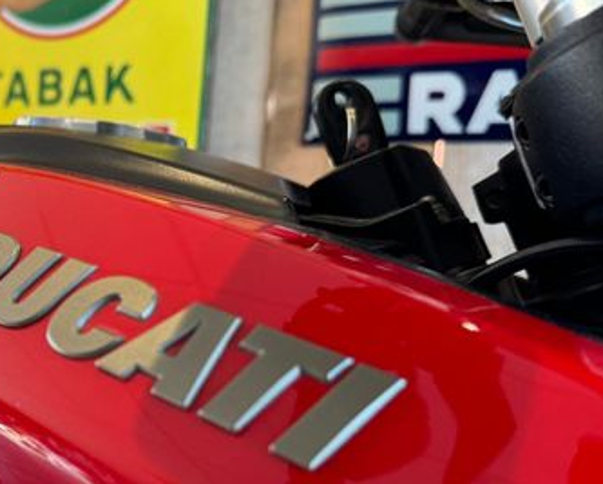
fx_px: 804
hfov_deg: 38.4
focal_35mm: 45
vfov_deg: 33.0
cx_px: 65
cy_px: 341
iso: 200
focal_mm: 6.76
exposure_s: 1/50
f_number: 1.78
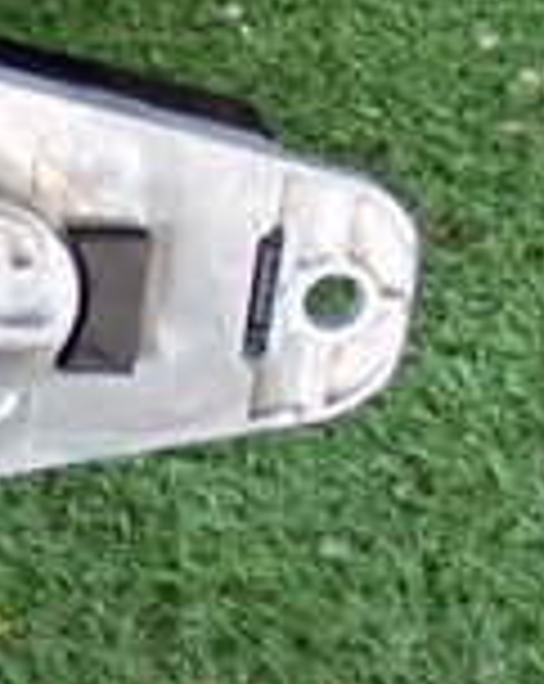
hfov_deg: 8.7
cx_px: -382
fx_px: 3432
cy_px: -184
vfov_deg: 11.1
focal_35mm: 170
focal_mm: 7.84
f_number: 2.9
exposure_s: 1/40
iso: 800
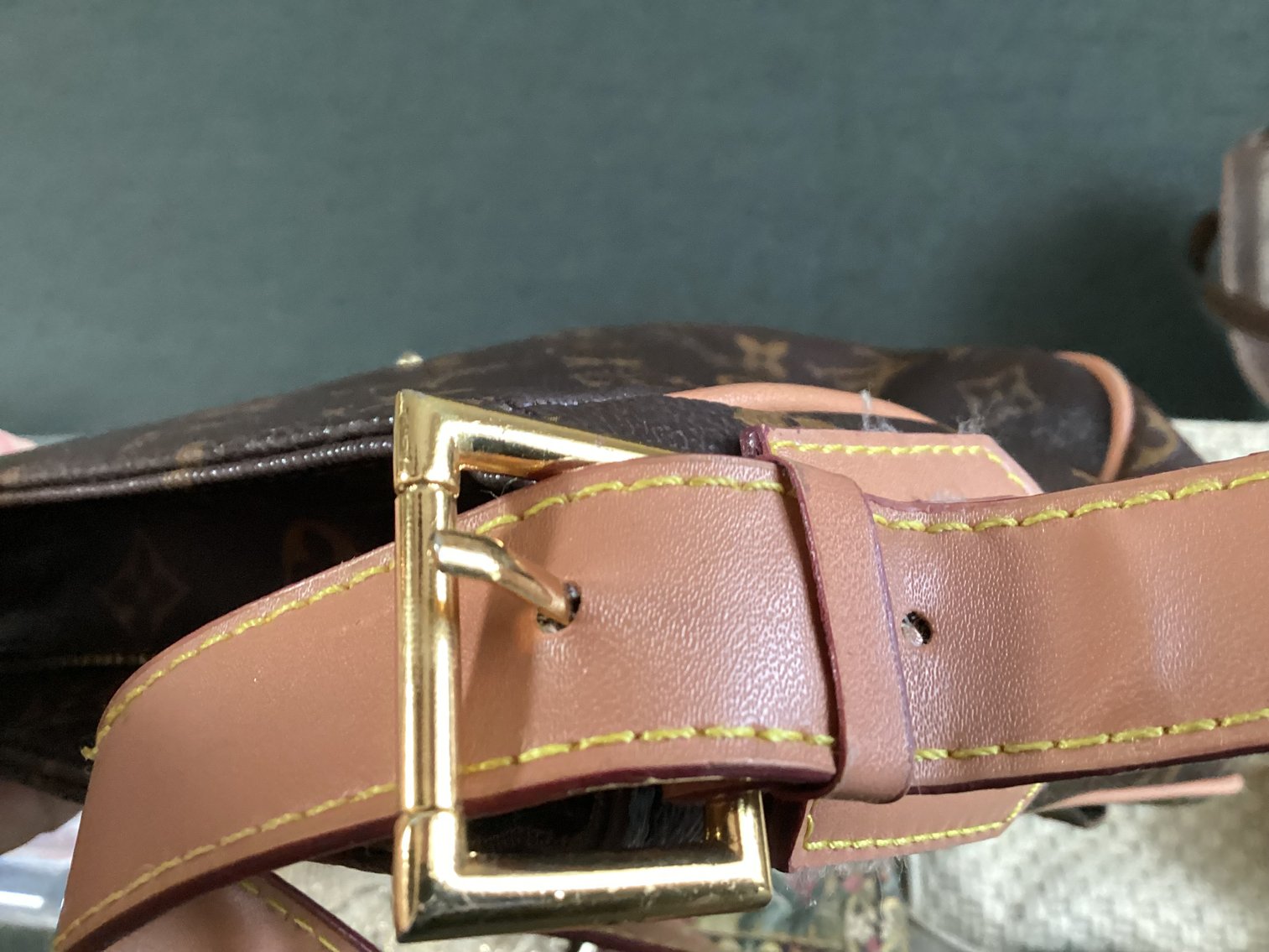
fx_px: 1137
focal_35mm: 31
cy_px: 476
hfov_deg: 58.3
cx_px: 634
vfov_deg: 45.4
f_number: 2.4
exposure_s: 1/60
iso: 250
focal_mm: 3.3
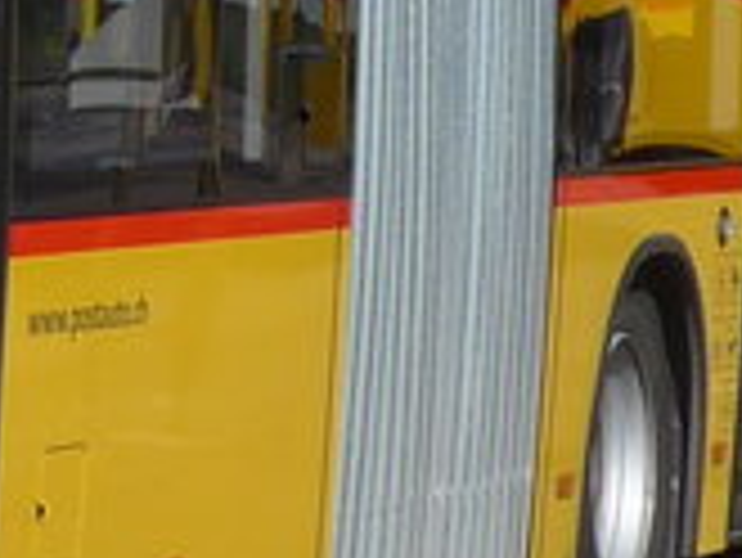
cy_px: -540
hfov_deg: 5.3
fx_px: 7636
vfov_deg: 4.1
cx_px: -1214
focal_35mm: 356
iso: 80
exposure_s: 1/1300
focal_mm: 10.1
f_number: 3.2
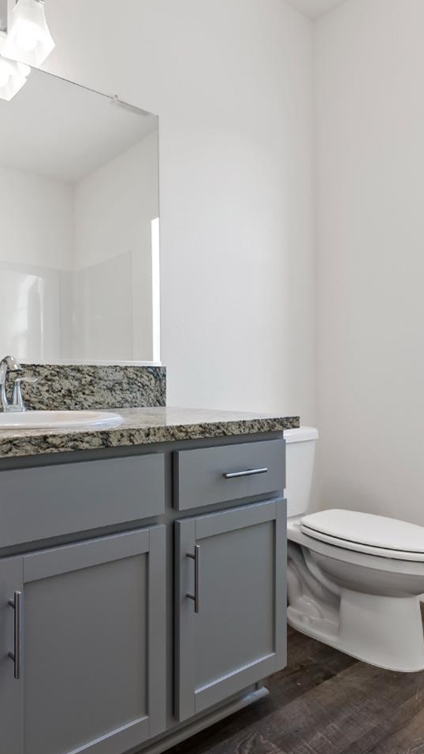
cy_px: 388
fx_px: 460
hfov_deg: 46.7
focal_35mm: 23
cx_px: 81
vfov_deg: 78.7
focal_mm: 14
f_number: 4
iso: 400
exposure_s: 1/160
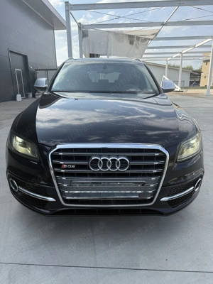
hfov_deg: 56.8
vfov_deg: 71.6
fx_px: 197
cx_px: 106
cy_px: 142
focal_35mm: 24
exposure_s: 1/2169
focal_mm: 6.76
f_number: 1.78
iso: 100
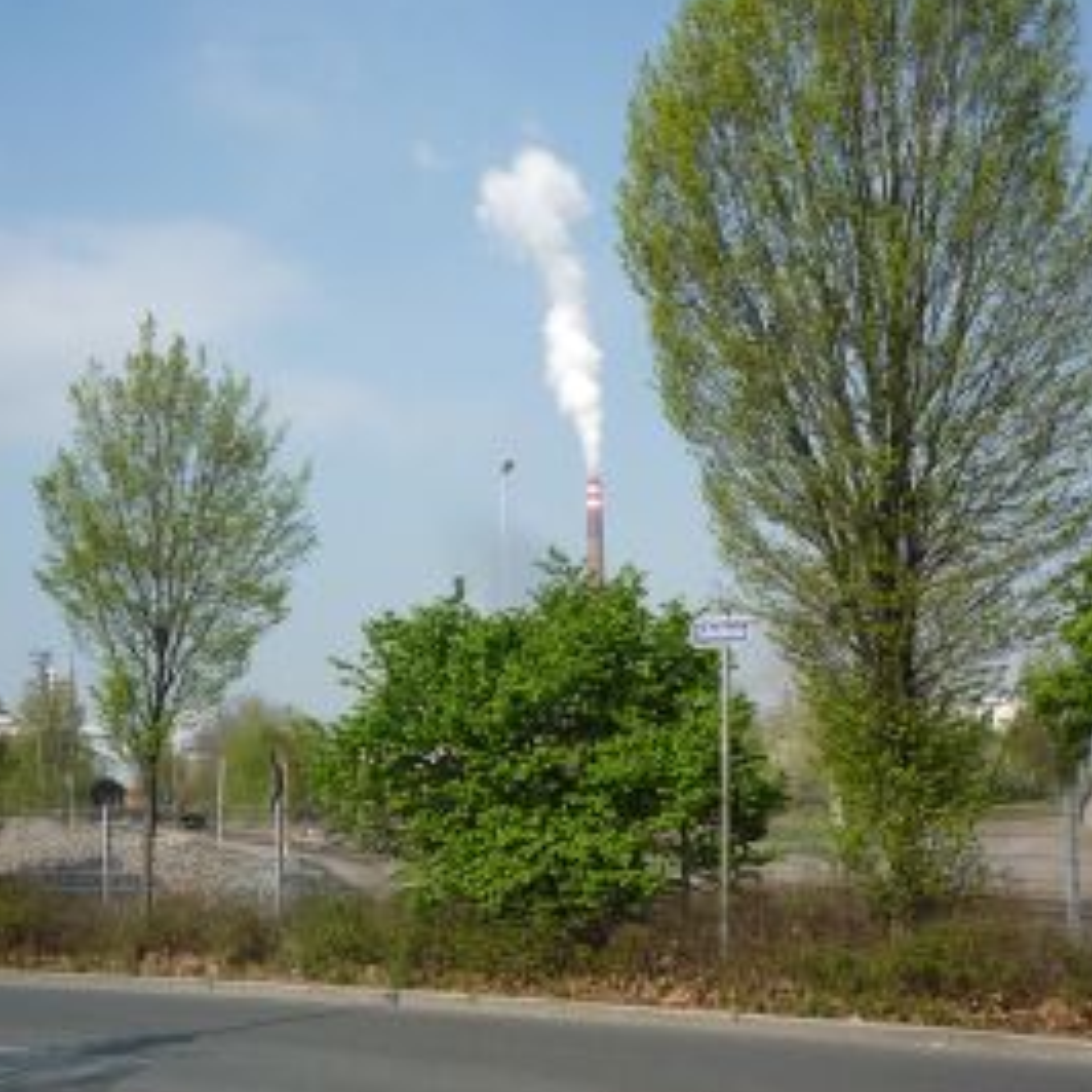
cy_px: 714
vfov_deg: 33.1
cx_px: 521
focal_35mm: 51
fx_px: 1820
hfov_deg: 33.4
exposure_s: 1/400
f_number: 5.6
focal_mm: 5.2
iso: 100
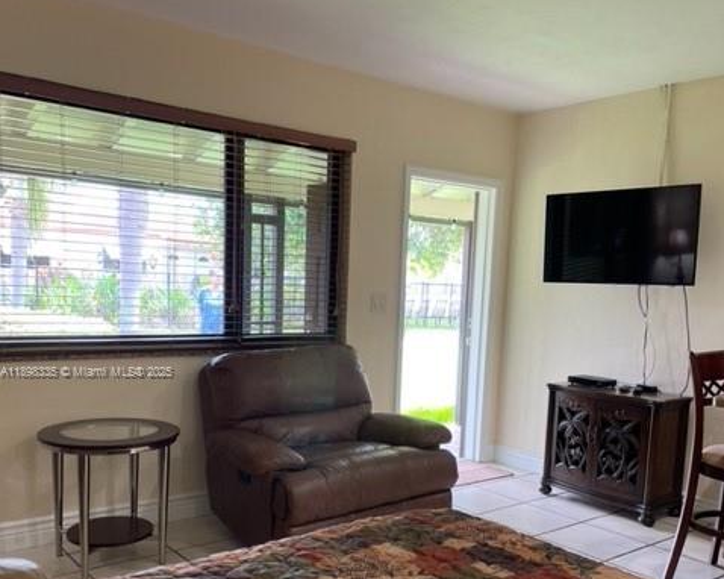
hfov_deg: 52.9
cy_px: 373
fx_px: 728
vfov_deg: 42.9
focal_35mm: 34
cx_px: 362
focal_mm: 4.2
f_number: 1.6
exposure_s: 1/60
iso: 80
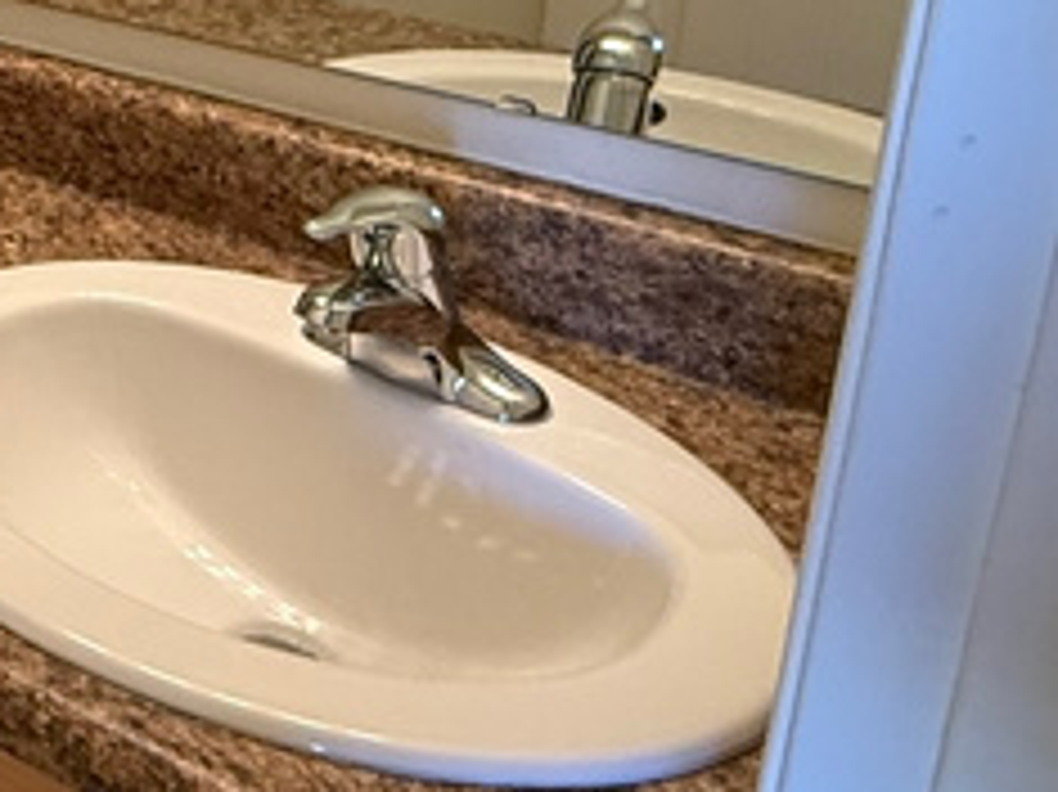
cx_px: -527
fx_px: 1863
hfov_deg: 24.6
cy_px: -18
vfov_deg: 22.9
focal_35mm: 61
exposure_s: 1/60
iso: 250
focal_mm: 2.22
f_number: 2.2
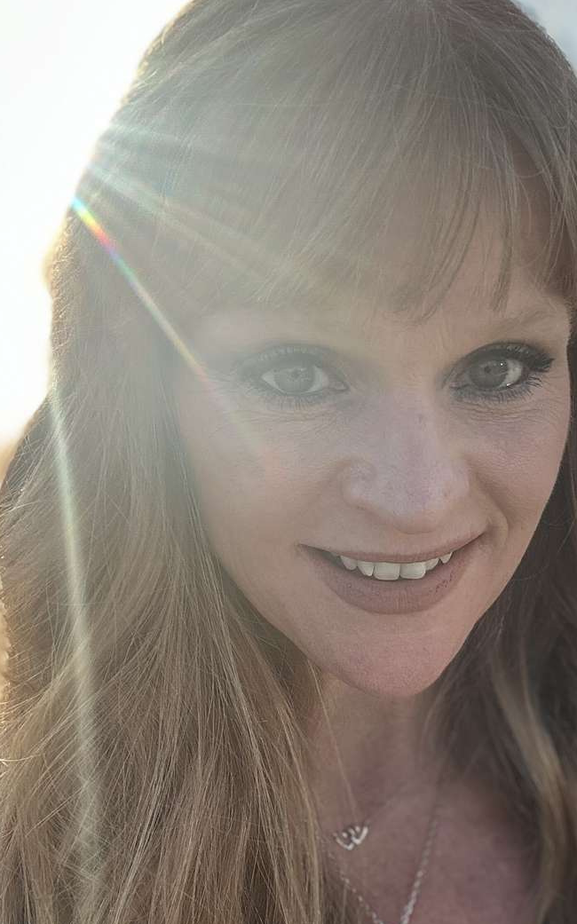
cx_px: 404
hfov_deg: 28.9
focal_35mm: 44
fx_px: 1108
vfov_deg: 45.3
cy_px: 481
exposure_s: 1/311
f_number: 1.9
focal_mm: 2.69
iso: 25
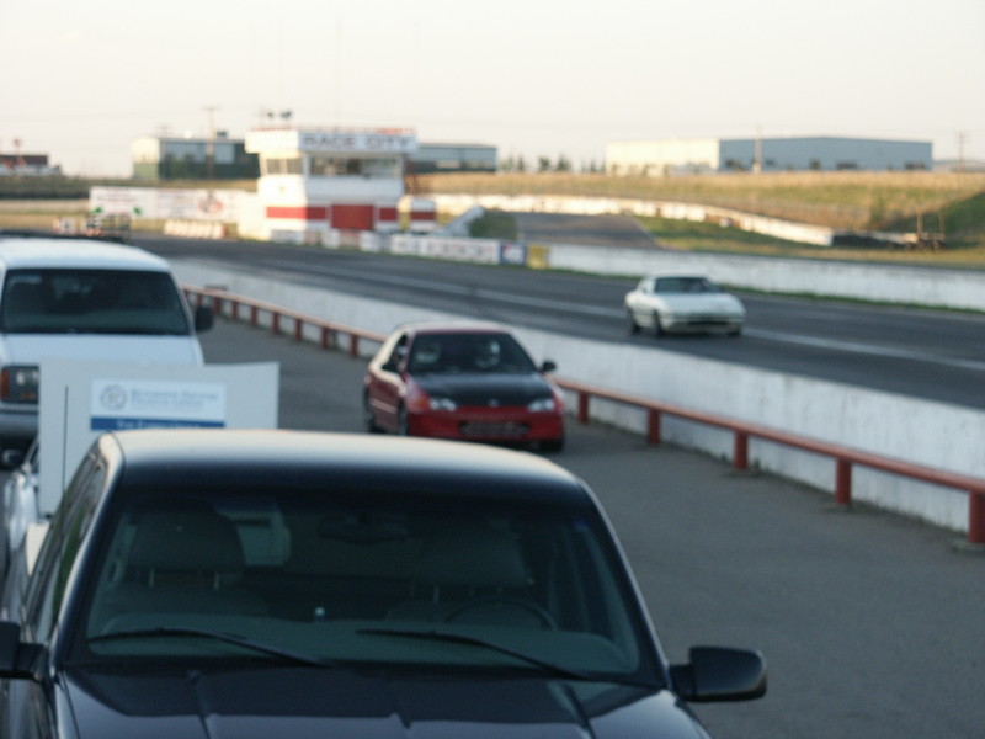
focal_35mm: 146
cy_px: 370
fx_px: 4154
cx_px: 492
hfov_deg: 13.5
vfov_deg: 10.2
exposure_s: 1/180
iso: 100
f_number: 4
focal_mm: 36.93
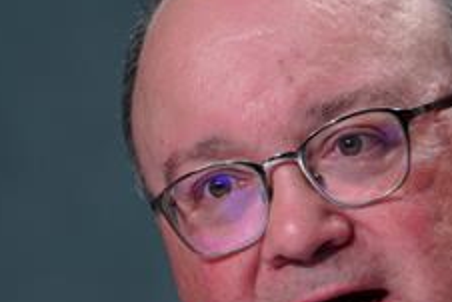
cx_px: 124
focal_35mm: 574
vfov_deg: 2.4
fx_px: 7211
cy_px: 318
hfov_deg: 3.6
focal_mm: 200
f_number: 4.5
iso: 1000
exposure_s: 1/200
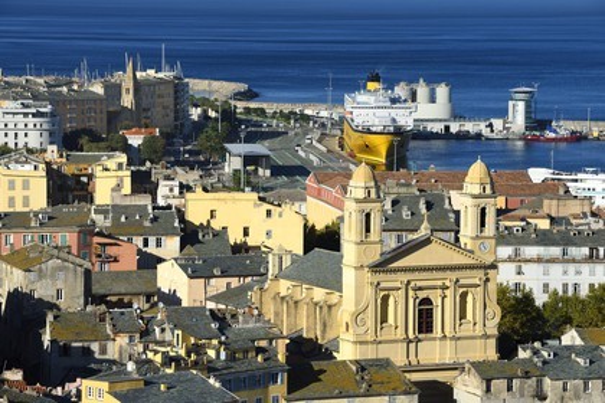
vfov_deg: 8.6
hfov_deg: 12.8
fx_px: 2689
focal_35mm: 160
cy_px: 202
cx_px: 302
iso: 200
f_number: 13
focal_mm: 160
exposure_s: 1/320
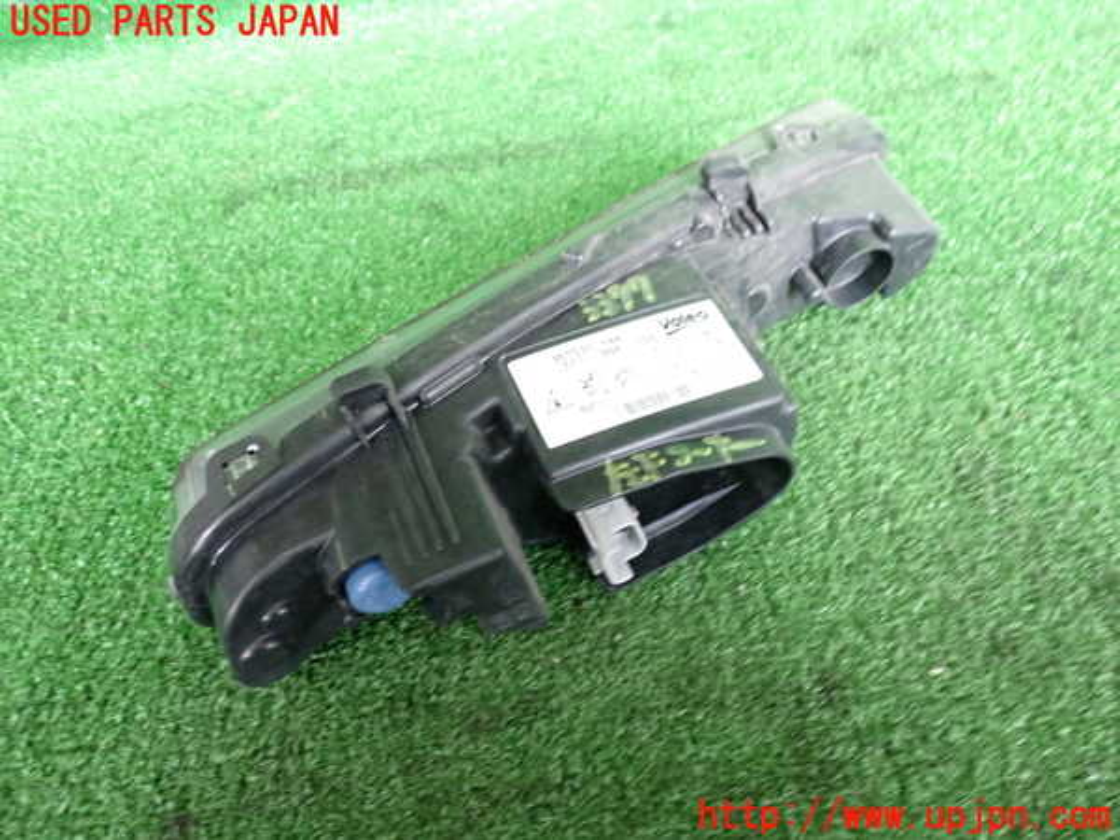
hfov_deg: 60.0
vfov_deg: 46.8
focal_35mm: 30
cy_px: 420
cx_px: 560
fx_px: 971
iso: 640
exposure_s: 1/30
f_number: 2.3
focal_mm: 5.4
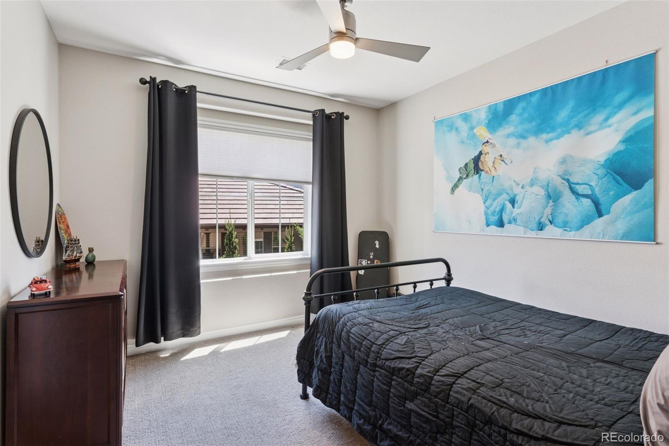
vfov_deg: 67.4
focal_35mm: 18
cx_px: 334
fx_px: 334
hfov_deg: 90.0
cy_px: 223
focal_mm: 18
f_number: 9
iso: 400
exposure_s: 1/20
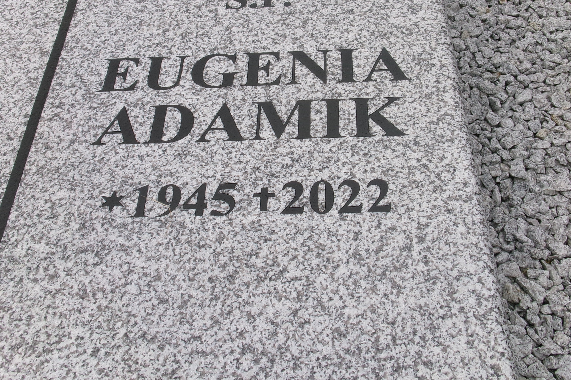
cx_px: 289
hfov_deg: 47.4
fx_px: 650
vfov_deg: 32.3
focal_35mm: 41
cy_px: 120
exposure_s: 1/100
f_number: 10.8
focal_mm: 5.1
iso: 100
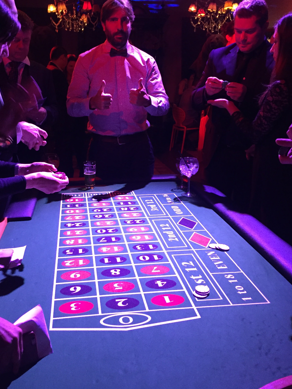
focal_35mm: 35
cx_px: 126
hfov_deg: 40.6
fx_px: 394
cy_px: 170
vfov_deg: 52.5
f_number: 2.2
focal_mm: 4.15
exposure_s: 1/20
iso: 250
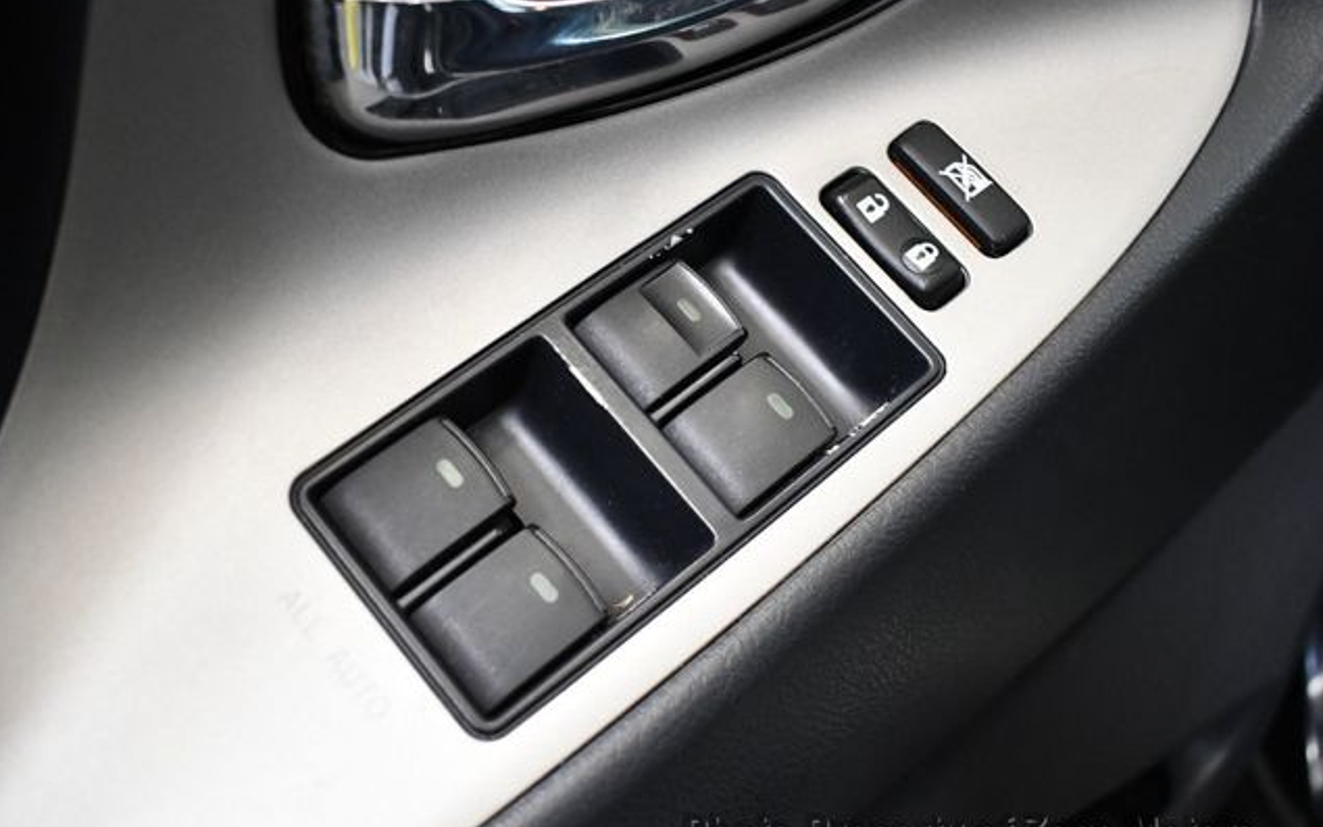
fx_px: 1334
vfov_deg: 34.4
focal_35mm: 37
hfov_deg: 52.7
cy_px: 425
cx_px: 658
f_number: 3.5
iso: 3200
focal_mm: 18
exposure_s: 1/100
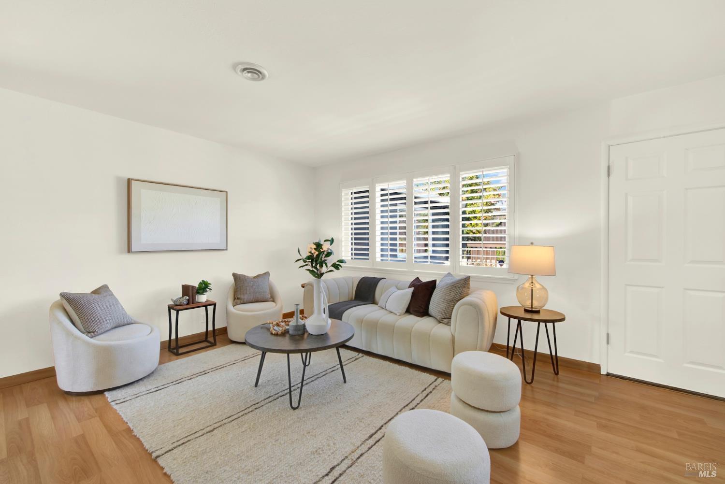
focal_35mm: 14
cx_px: 362
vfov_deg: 81.3
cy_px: 242
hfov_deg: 104.2
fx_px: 282
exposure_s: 1/5
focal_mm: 14
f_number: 14
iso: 100
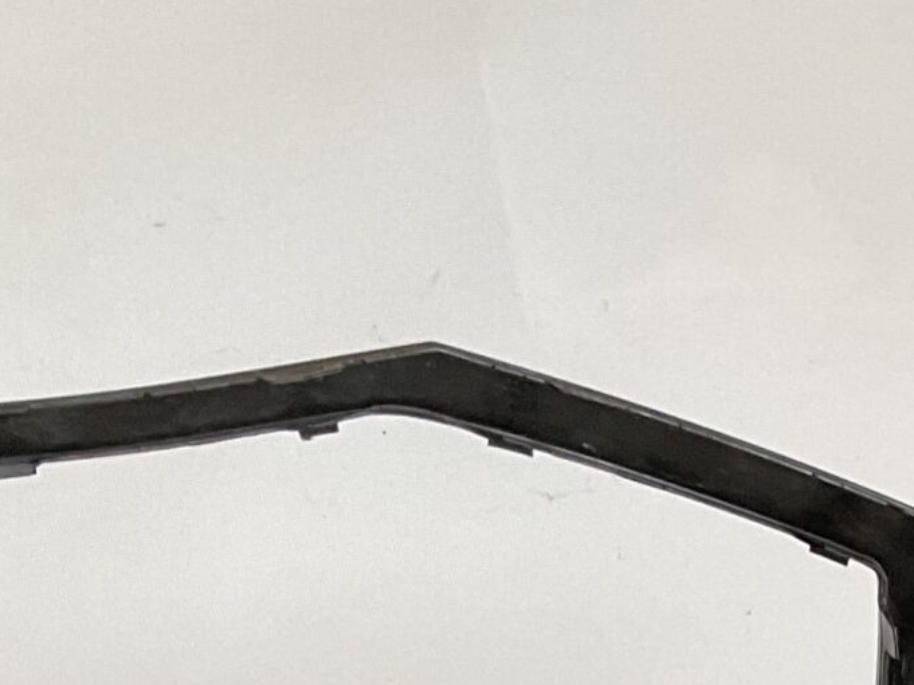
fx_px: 2879
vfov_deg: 12.3
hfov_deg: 16.8
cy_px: 1282
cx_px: 1263
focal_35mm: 109
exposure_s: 1/50
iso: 50
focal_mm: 3
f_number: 1.8
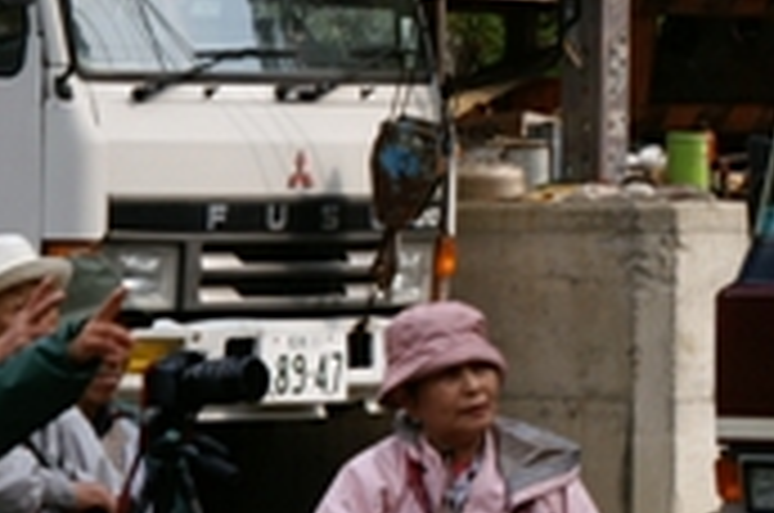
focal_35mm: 274
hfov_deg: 7.5
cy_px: 531
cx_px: -202
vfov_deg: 5.0
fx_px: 5880
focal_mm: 70
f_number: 11
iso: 100
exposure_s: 1/90
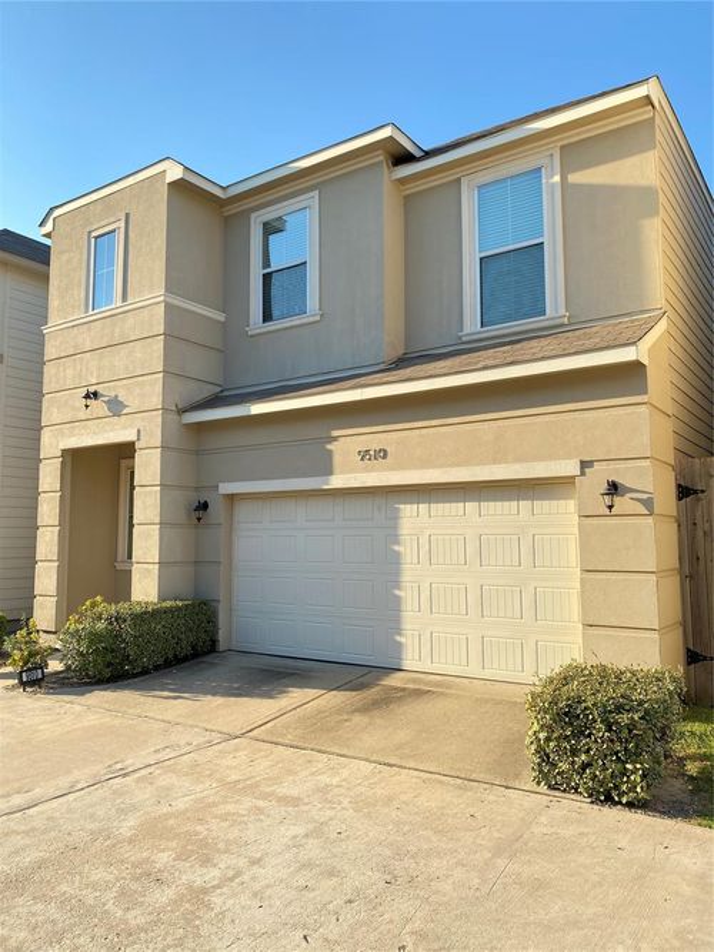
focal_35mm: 26
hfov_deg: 53.0
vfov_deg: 67.3
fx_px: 715
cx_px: 357
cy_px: 476
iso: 32
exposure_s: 1/810
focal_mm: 4.25
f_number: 1.8
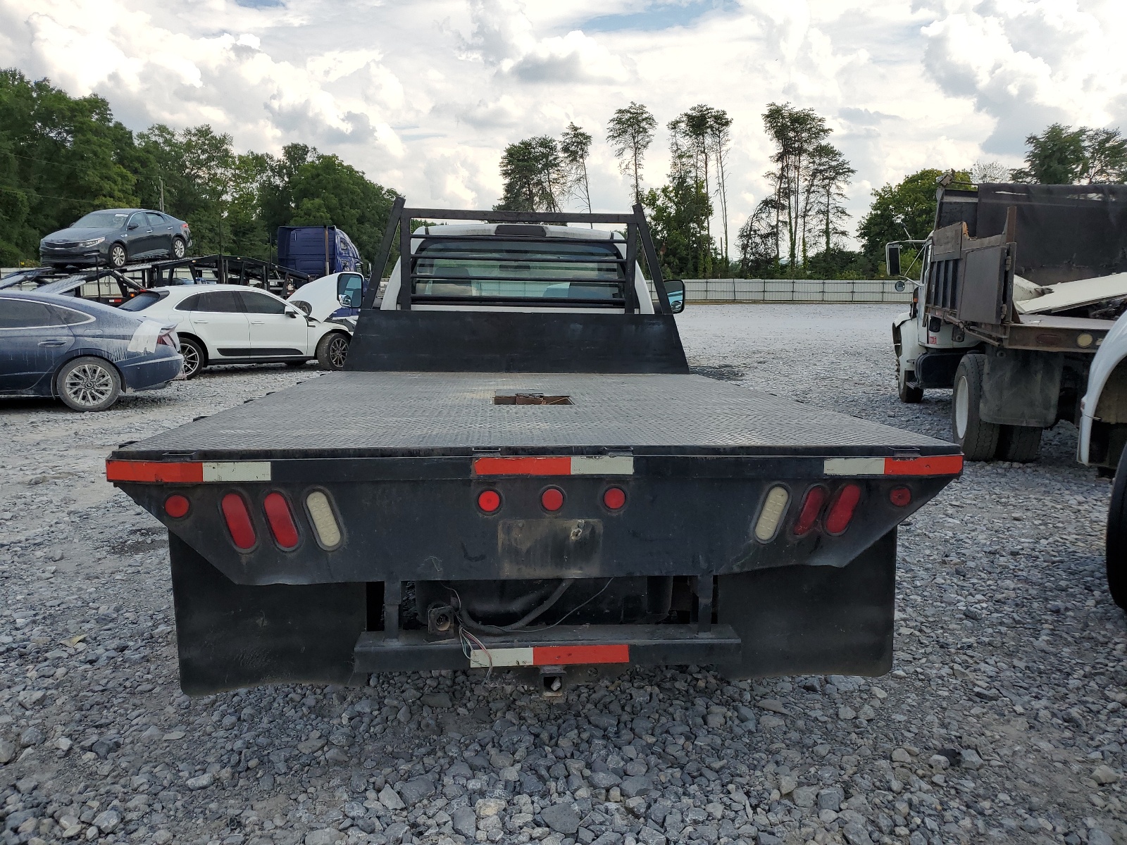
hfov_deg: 67.3
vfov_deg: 53.1
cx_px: 564
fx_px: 846
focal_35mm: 26
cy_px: 422
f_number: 1.5
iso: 50
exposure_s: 1/2500
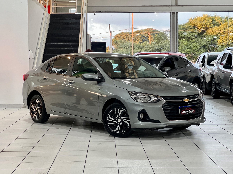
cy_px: 87
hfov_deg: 25.3
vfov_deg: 19.1
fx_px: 518
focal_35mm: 77
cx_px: 116
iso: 200
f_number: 2.8
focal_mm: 9
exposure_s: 1/40
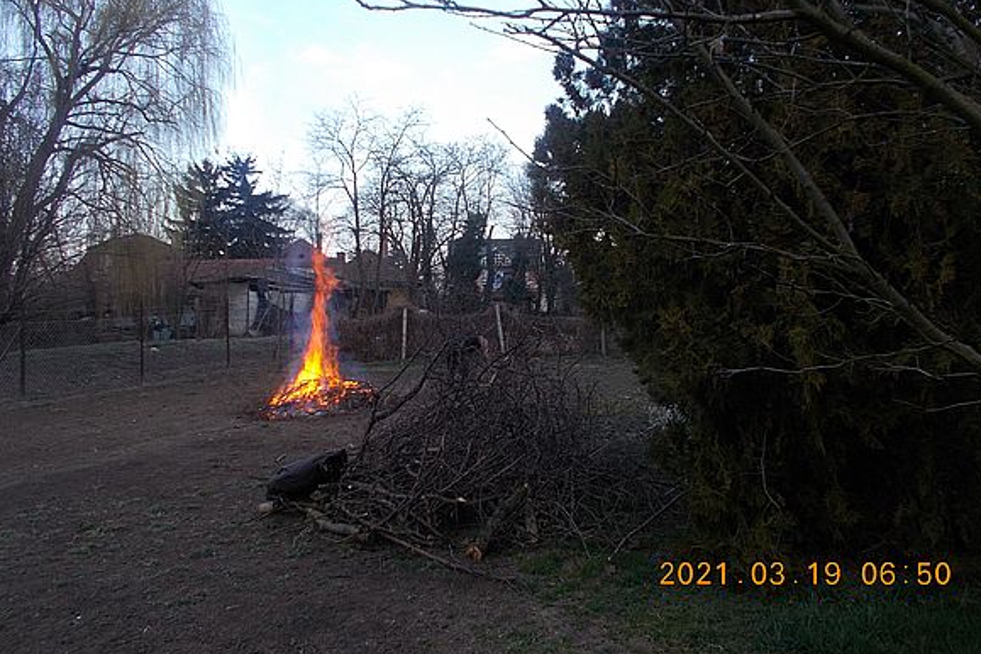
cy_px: 281
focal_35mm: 28
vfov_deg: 46.3
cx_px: 495
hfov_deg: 65.5
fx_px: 763
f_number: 3.2
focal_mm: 4.6
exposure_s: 1/125
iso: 80
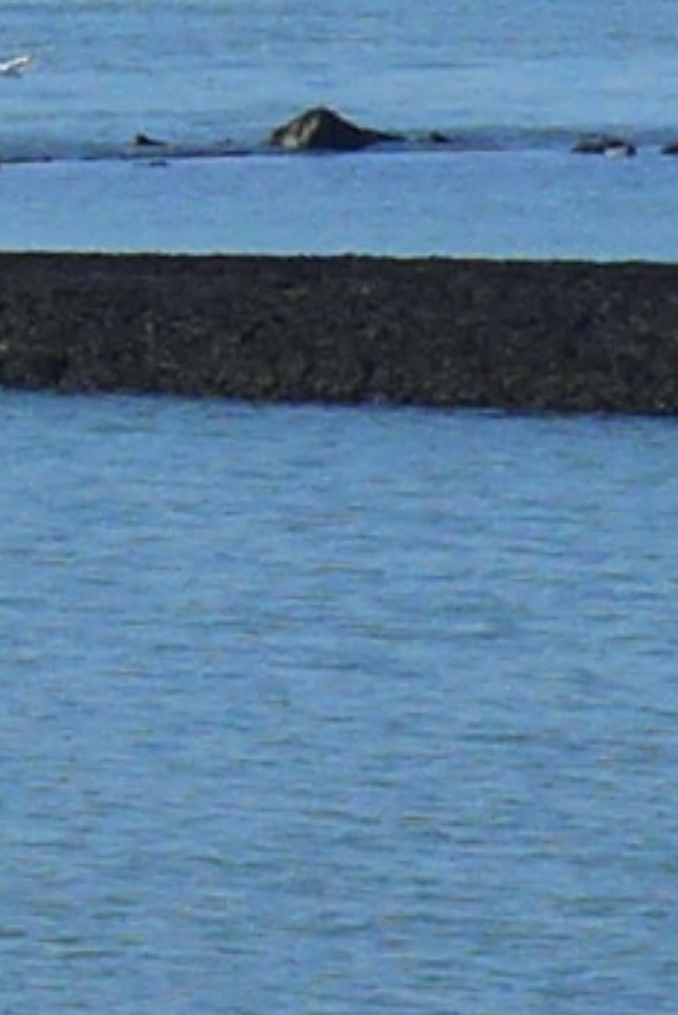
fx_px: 15267
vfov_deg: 3.8
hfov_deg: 2.5
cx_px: -2482
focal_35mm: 541
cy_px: 1416
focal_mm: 9.8
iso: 80
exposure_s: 1/800
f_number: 4
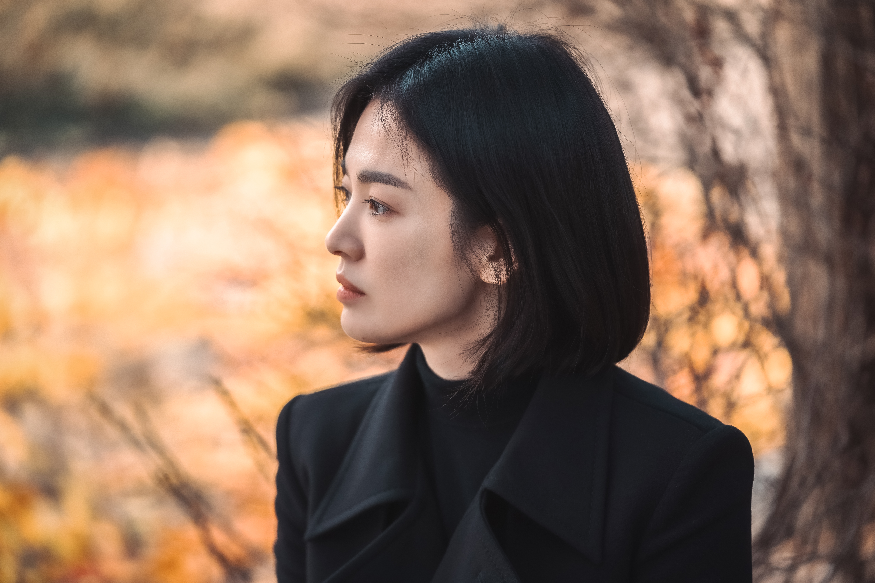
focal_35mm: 118
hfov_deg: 17.3
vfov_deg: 11.6
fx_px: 2868
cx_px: 438
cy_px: 292
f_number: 2.8
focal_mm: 118
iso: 100
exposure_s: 1/500
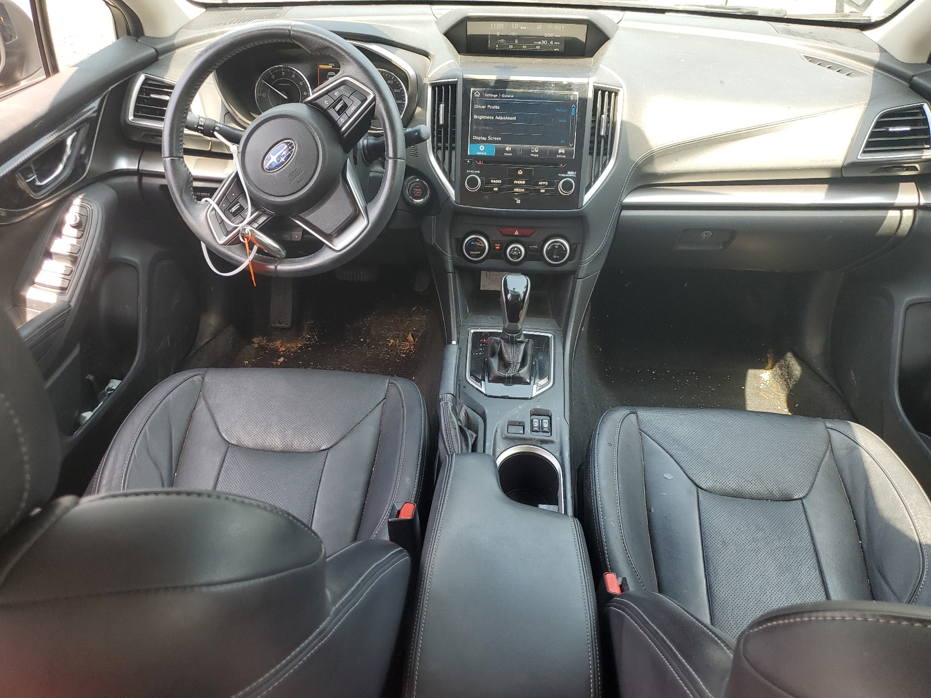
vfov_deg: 53.1
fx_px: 699
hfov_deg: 67.3
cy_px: 349
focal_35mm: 26
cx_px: 466
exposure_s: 1/169
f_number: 1.5
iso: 50
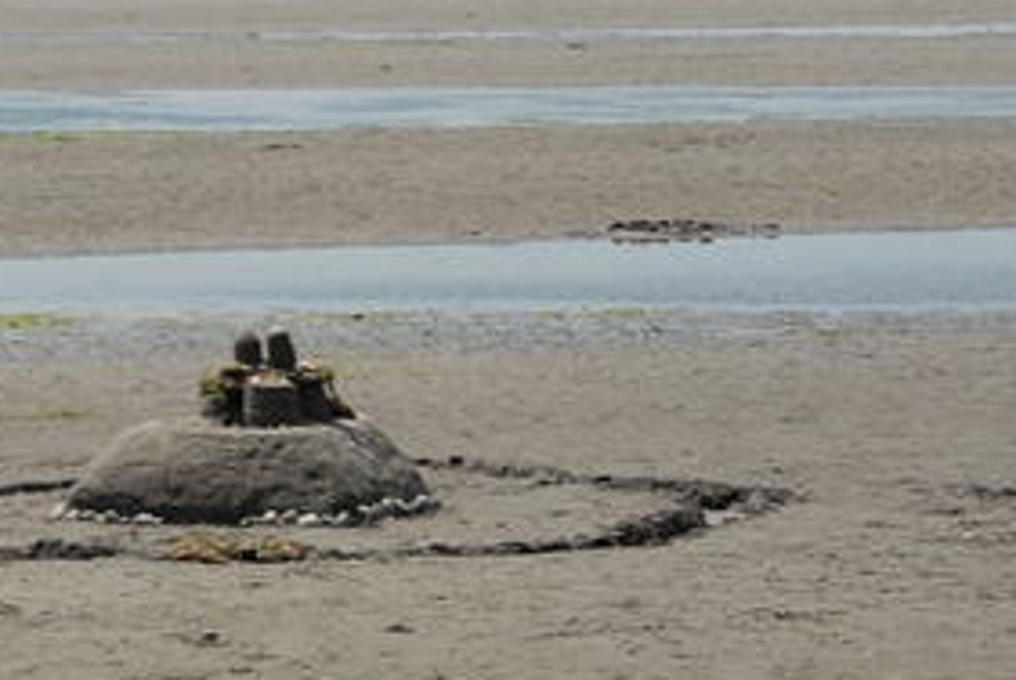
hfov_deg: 8.0
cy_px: 33
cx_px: 72
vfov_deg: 5.4
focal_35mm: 255
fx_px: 7204
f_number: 11
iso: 400
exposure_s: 1/640
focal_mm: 80
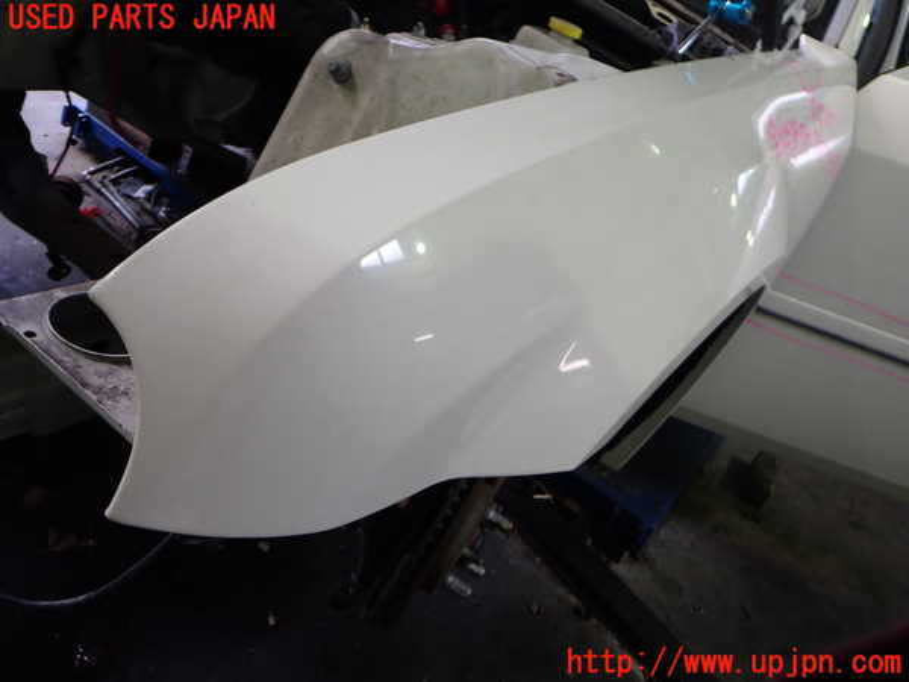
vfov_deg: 46.8
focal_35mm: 30
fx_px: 788
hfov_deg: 60.0
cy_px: 341
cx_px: 454
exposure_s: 1/60
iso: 200
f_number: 2.3
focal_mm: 5.4
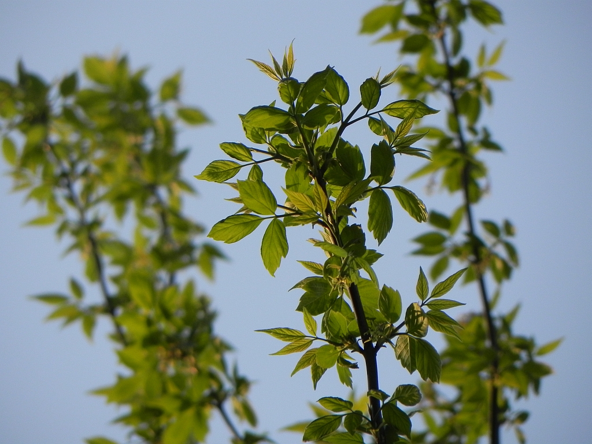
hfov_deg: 2.9
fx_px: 11595
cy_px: 222
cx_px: 296
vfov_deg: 2.2
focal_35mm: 678
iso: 160
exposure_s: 1/313
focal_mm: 120
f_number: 6.3
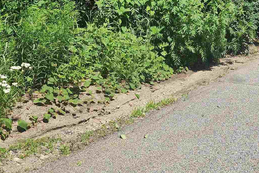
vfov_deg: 18.7
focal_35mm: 71
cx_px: 185
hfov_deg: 28.1
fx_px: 511
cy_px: 2
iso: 12
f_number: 1.8
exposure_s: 1/1019
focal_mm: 6.4
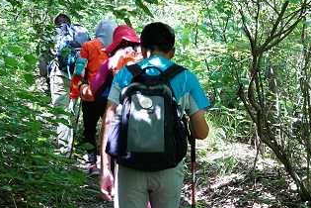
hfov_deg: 22.7
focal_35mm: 89
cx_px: 96
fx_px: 769
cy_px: 85
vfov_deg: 15.3
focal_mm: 35
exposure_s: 1/60
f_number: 8
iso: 800
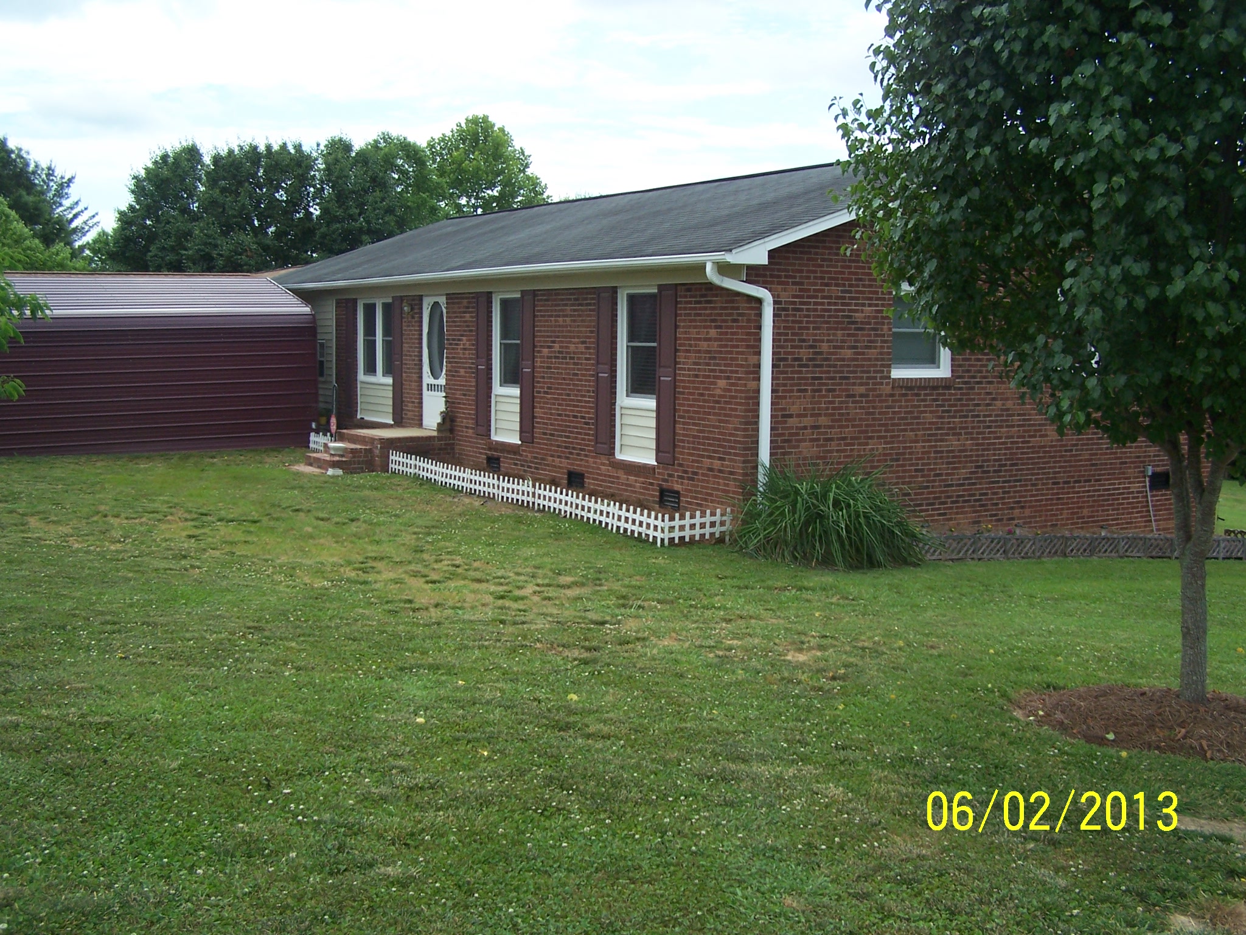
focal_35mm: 38
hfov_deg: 49.0
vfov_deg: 37.7
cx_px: 623
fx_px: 1368
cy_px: 468
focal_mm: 6.3
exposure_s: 1/1000
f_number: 2.8
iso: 80
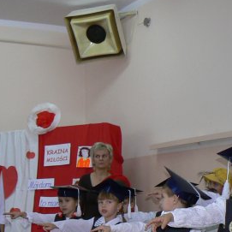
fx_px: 713
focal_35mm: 94
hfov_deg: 18.1
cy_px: 248
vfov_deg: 17.9
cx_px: 8
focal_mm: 6
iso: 100
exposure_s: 1/30
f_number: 2.8
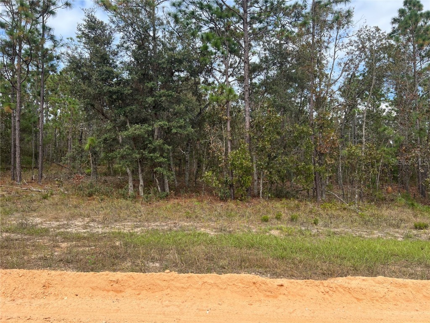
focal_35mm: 26
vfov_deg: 53.1
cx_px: 215
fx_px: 323
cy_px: 162
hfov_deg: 67.3
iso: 50
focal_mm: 5.7
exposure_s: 1/1468
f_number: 1.5
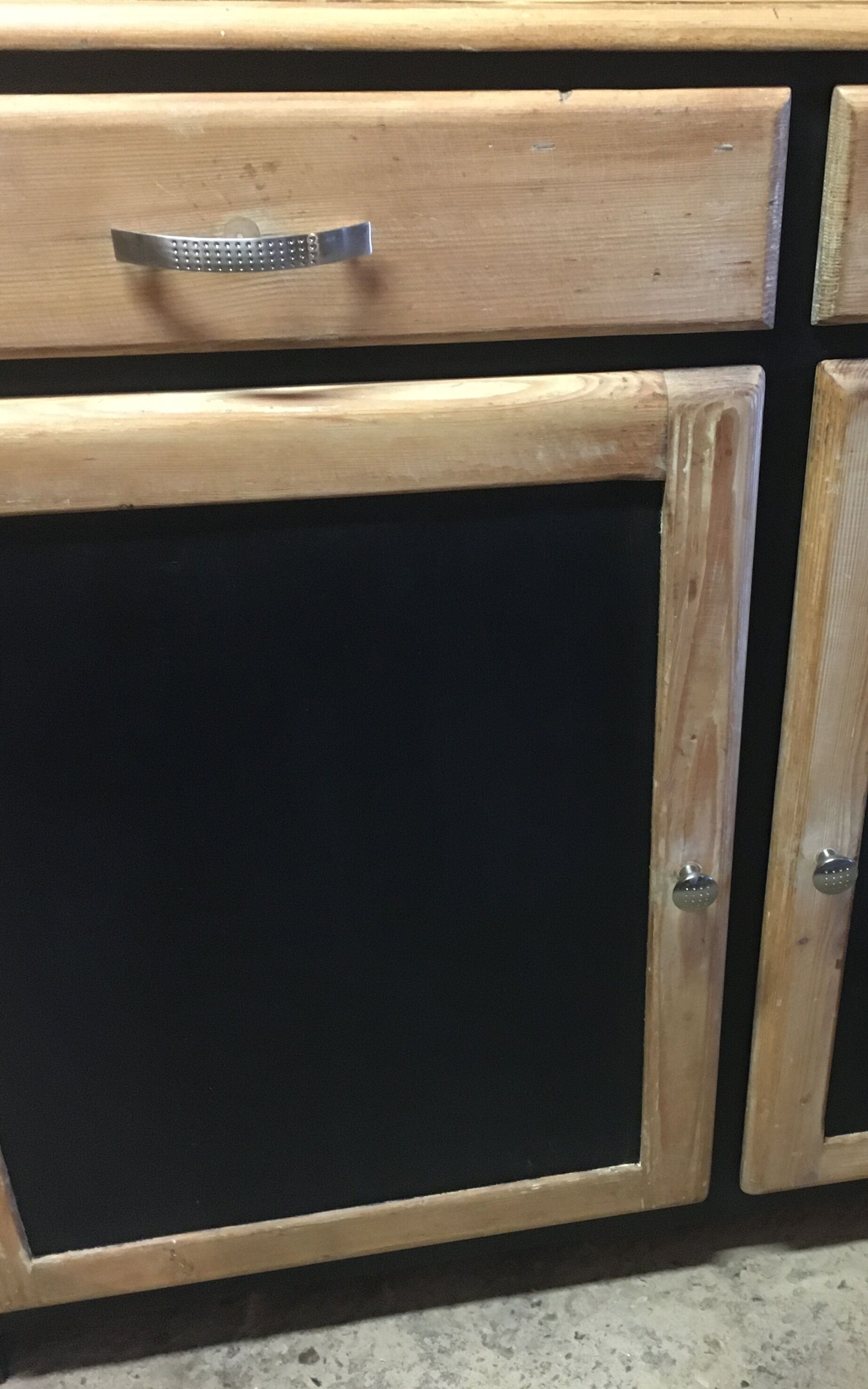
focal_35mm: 42
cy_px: 682
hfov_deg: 29.9
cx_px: 685
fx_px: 1590
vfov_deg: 47.2
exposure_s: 1/17
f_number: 2.2
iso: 400
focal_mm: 4.15
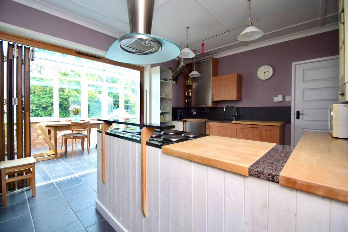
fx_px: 145
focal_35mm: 15
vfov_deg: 77.3
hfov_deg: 100.4
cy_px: 116
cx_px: 174
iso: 100
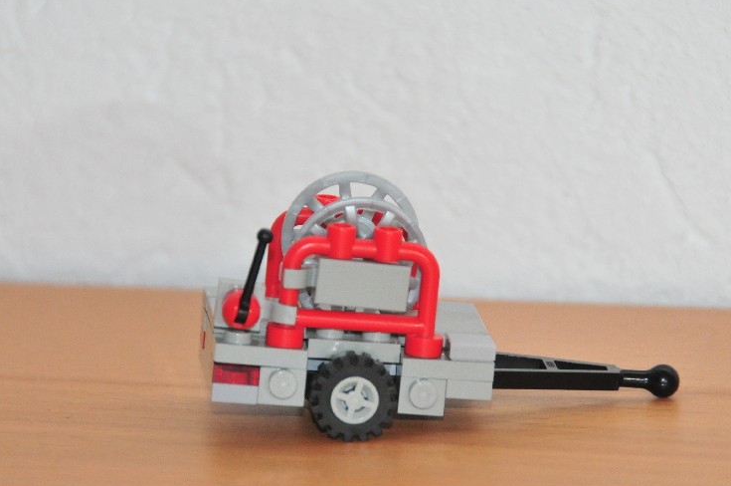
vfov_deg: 3.3
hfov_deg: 4.9
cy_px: 302
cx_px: 349
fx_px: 8476
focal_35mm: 418
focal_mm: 200
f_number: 5.6
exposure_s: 1/60
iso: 1250
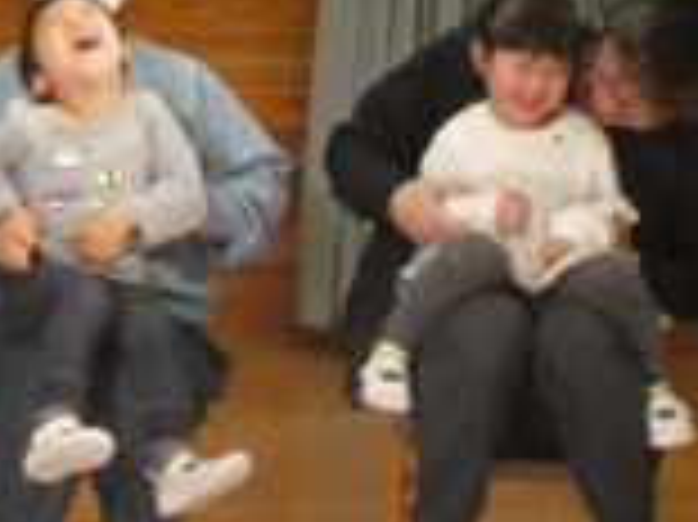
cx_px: -14
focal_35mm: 305
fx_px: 6145
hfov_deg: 6.5
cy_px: 184
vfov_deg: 4.9
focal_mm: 24.2
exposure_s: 1/100
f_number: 5.3
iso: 3200
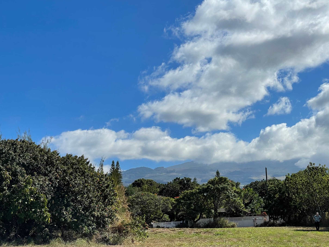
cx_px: 204
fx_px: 627
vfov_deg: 22.2
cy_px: 139
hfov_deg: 29.3
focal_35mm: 66
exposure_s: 1/3195
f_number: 2
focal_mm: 6
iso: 25
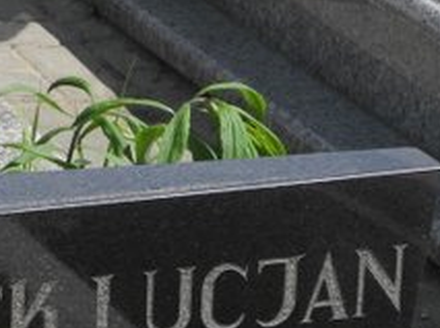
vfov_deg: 5.8
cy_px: 283
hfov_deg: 7.7
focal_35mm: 256
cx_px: -74
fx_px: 3248
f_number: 4
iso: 100
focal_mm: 14.5
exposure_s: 1/800
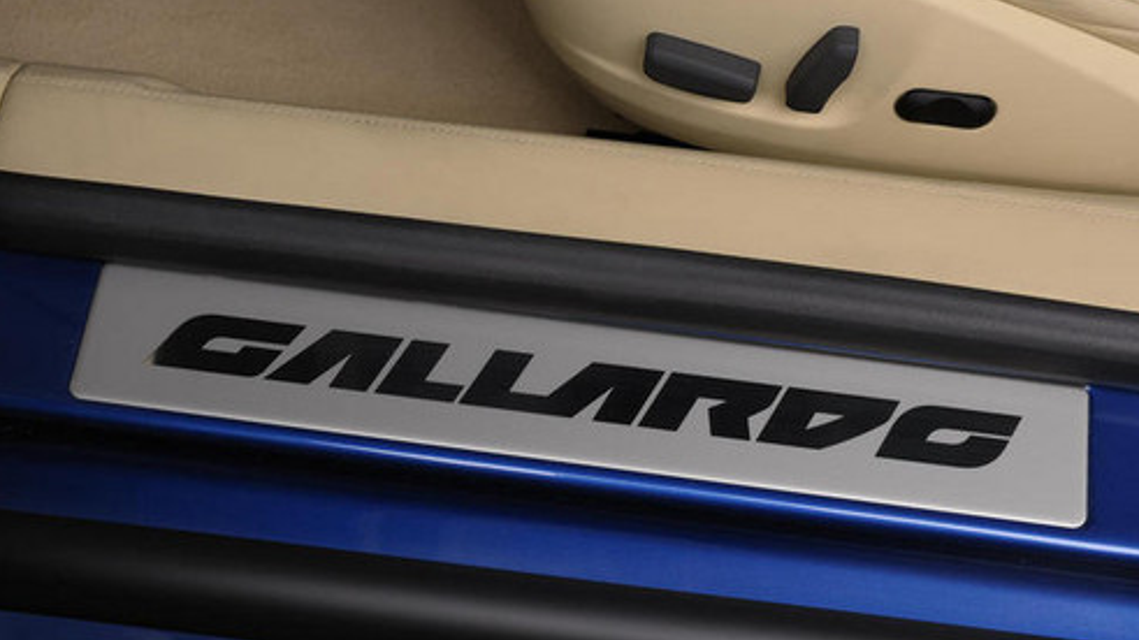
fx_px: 2160
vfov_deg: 16.8
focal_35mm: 72
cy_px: 262
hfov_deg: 29.5
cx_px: 570
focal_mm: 45
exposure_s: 1/40
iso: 200
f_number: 11
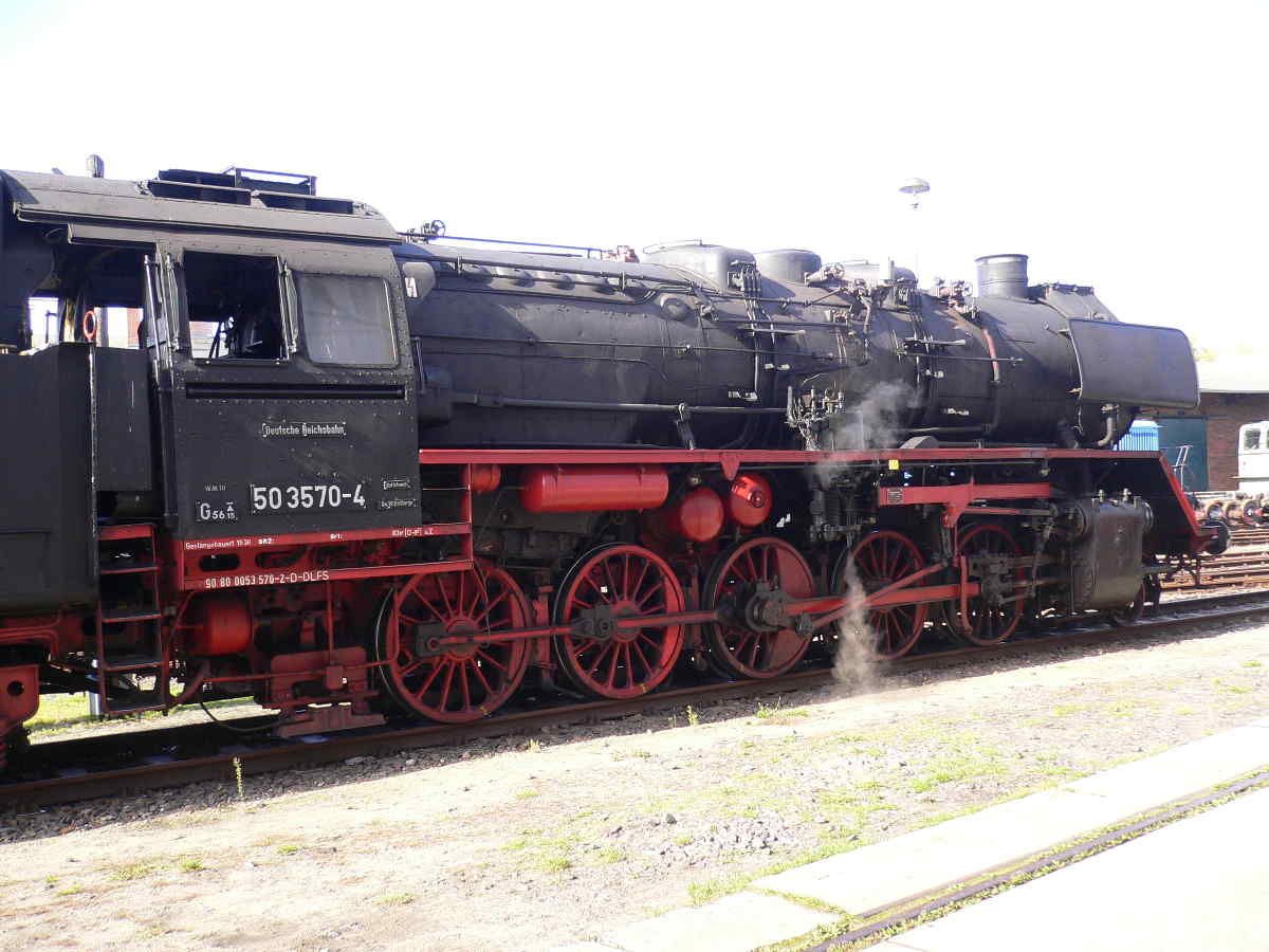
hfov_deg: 52.6
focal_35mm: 35
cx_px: 634
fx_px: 1283
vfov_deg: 40.7
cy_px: 476
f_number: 2.8
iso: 100
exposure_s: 1/200
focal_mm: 5.8
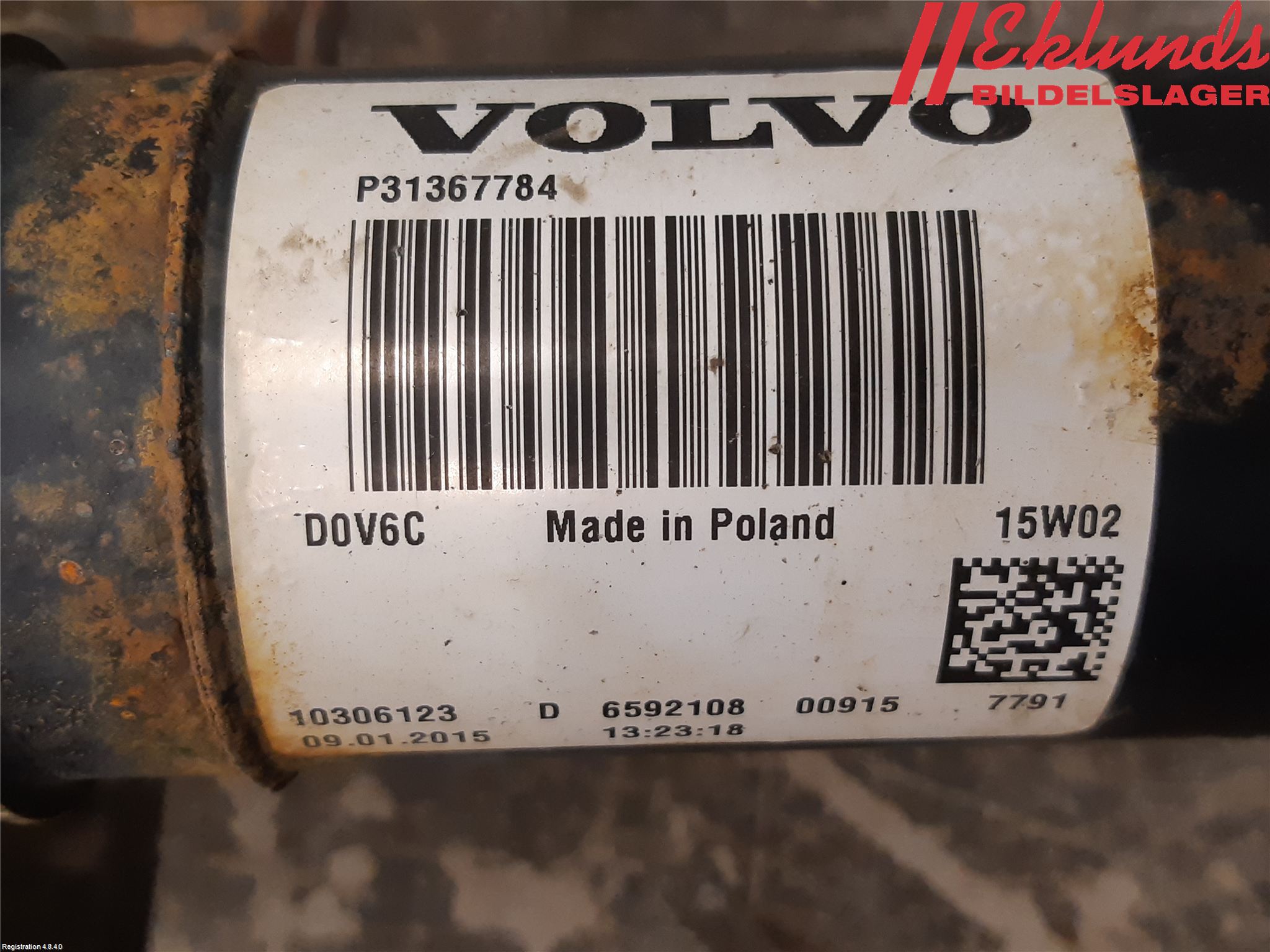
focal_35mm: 26
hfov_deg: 67.3
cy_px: 476
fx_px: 954
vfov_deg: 53.1
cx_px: 635
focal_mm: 3.93
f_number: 1.7
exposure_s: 1/50
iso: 160
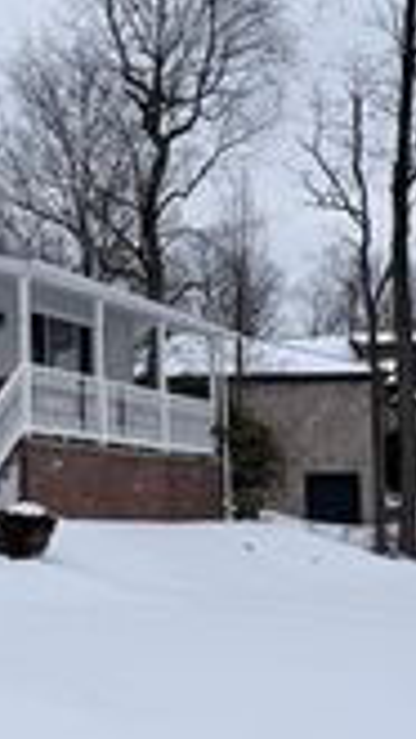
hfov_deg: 15.1
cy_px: 365
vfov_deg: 26.8
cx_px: 36
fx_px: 1547
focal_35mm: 79
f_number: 1.78
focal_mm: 6.76
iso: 80
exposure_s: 1/8130
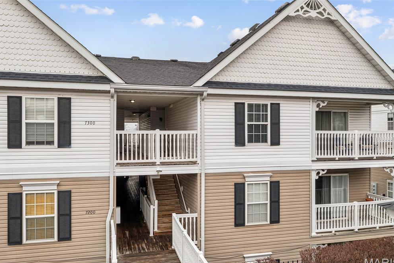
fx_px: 317
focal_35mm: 29
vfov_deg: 45.0
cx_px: 200
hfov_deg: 63.6
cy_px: 135
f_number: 4
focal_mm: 10.3
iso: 100
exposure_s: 1/100
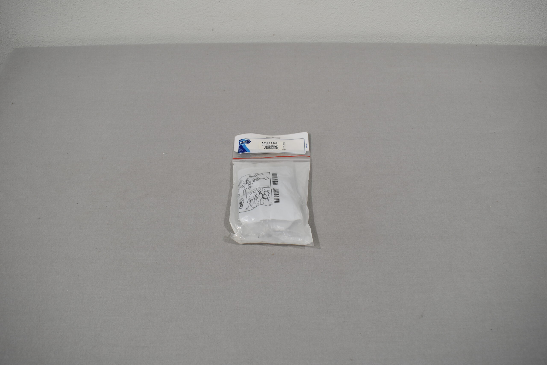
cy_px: 182
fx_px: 456
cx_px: 274
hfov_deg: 61.9
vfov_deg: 43.6
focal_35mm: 30
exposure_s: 1/125
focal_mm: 20
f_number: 5.6
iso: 320
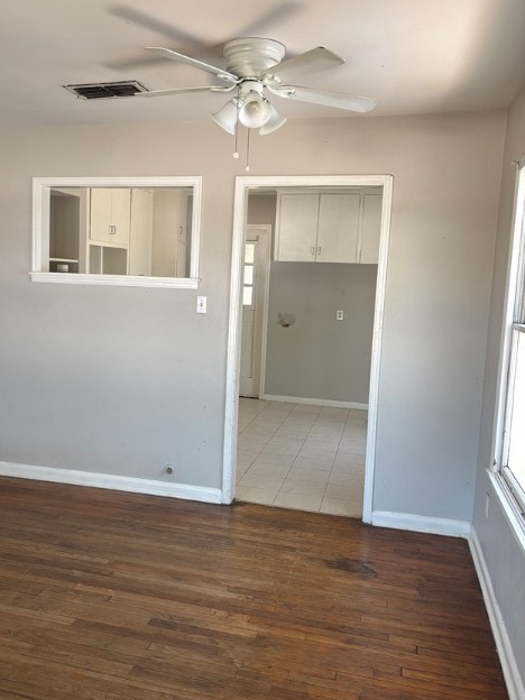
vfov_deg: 56.8
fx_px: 647
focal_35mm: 32
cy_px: 347
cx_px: 205
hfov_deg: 43.9
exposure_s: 1/121
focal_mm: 5.96
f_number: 1.6
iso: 80
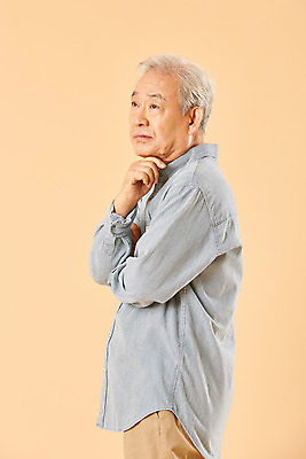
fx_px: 2165
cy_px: 230
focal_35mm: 170
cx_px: 153
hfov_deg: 8.1
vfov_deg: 12.1
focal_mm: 170
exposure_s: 1/125
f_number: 8
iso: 100
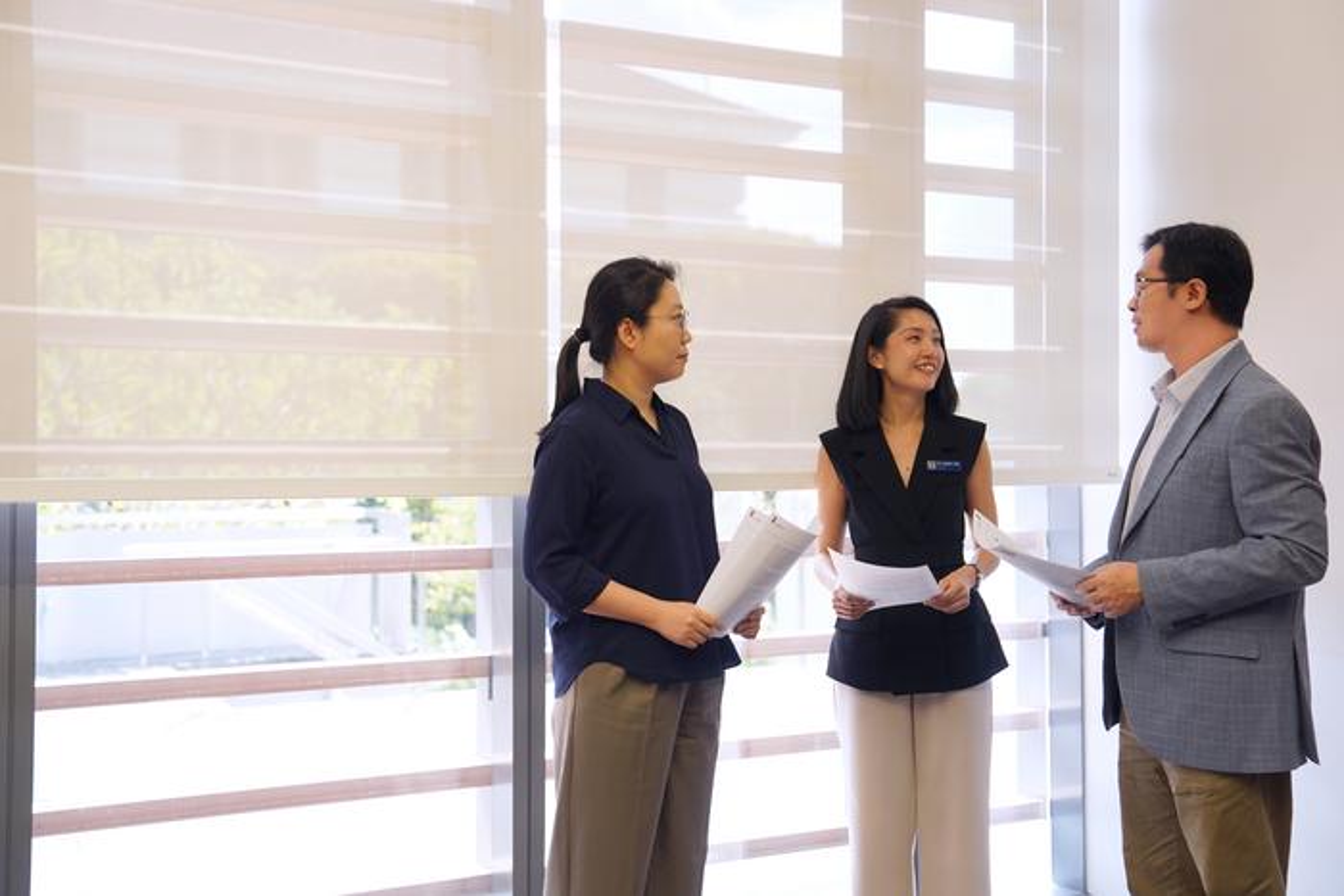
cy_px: 448
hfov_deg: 45.4
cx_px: 672
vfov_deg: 31.2
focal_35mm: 43
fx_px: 1606
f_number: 2.8
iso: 500
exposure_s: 1/160
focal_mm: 43
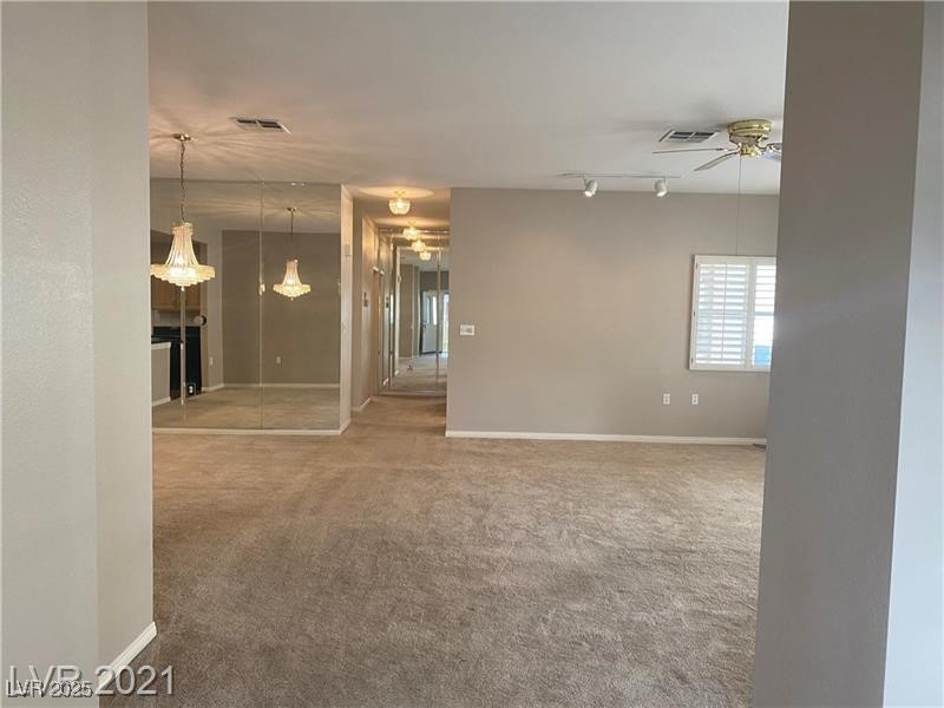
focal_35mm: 26
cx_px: 472
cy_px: 354
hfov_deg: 67.3
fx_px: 709
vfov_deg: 53.1
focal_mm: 4.25
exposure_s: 1/60
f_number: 1.8
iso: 100
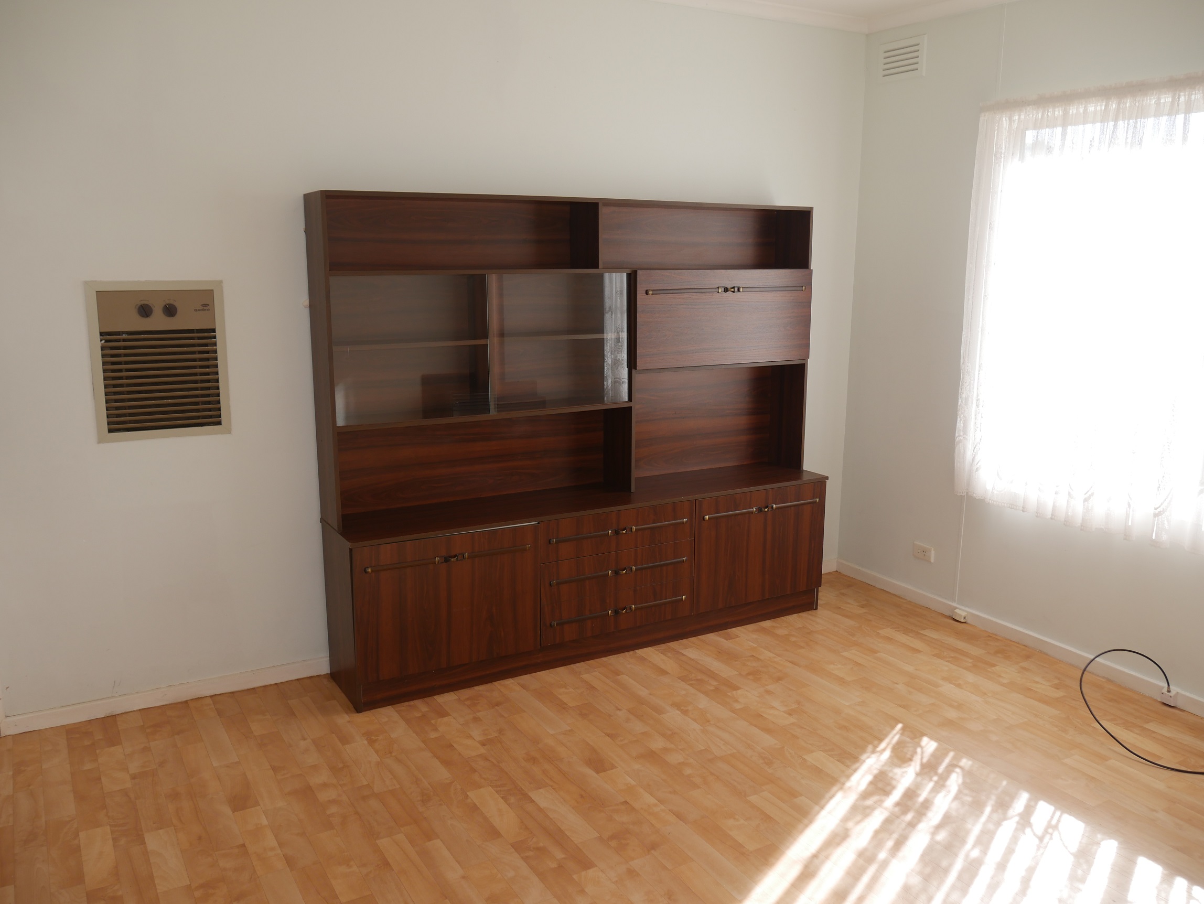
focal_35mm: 28
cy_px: 452
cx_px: 602
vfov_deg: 49.8
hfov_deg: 63.4
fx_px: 974
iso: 200
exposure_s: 1/160
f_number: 5
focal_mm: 14
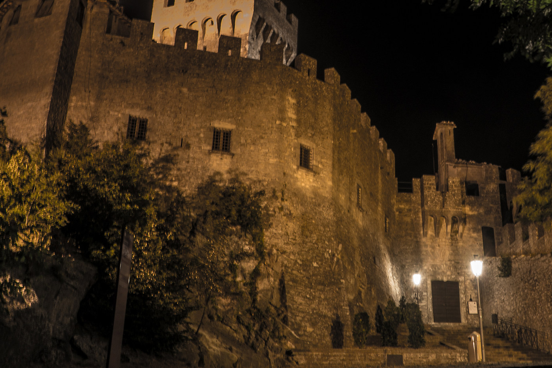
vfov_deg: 26.5
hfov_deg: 39.1
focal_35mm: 50
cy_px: 77
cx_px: 368
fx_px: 767
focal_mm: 14
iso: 100
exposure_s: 10
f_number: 8
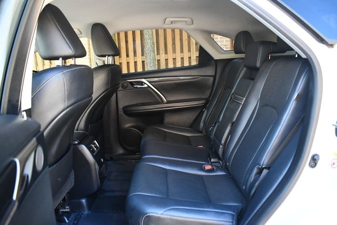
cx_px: 168
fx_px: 253
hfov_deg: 67.4
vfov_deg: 47.9
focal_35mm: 27
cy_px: 112
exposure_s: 1/125
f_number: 3.5
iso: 2000
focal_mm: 18
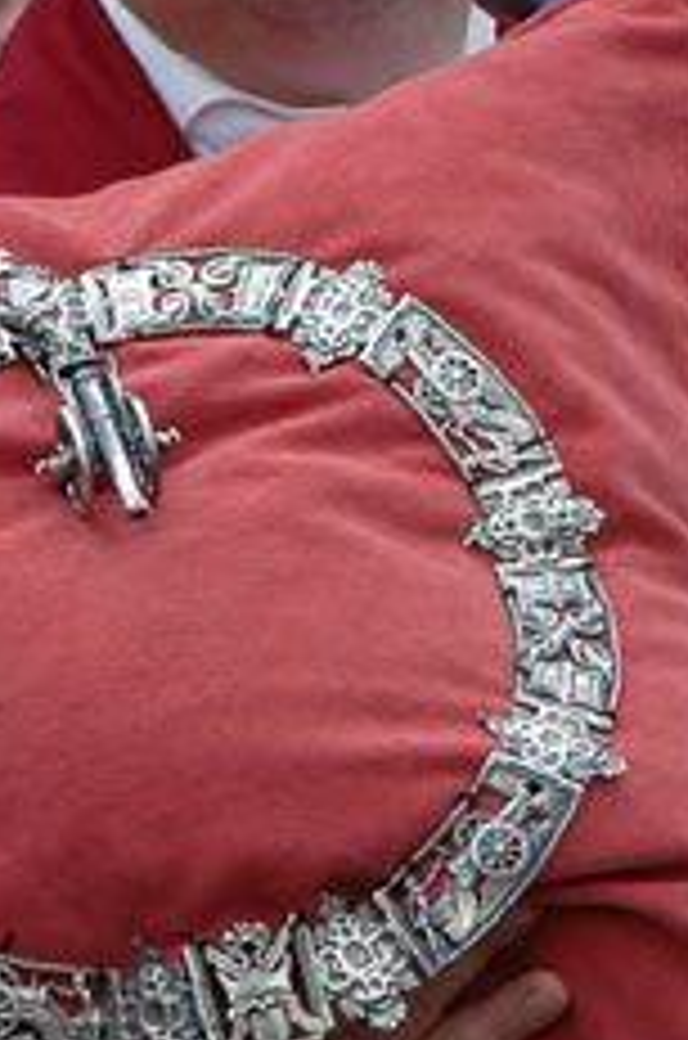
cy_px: 338
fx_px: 10481
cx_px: 679
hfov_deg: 3.8
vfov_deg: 5.7
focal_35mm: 364
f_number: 5.6
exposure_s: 1/200
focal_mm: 70
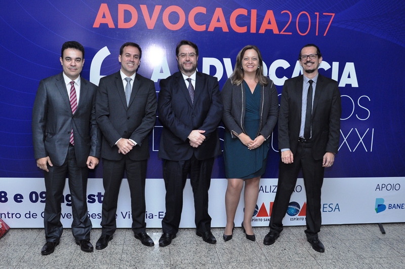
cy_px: 134
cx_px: 202
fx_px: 404
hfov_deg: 53.2
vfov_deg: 36.8
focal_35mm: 36
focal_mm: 24
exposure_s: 1/125
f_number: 4.5
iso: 640
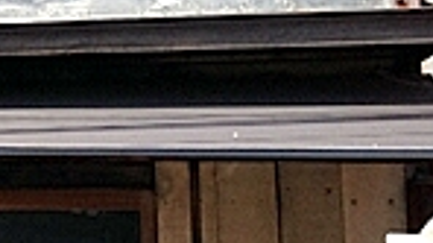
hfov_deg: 11.7
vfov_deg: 7.3
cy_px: 67
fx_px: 1893
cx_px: -421
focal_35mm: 165
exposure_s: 1/1004
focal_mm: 4.28
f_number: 2.4
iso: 64
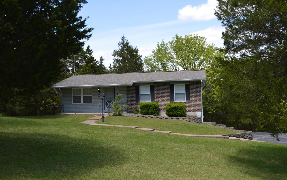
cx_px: 143
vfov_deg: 32.0
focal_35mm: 40
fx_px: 313
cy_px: 87
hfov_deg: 49.3
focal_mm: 26
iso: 100
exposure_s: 1/160
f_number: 6.3
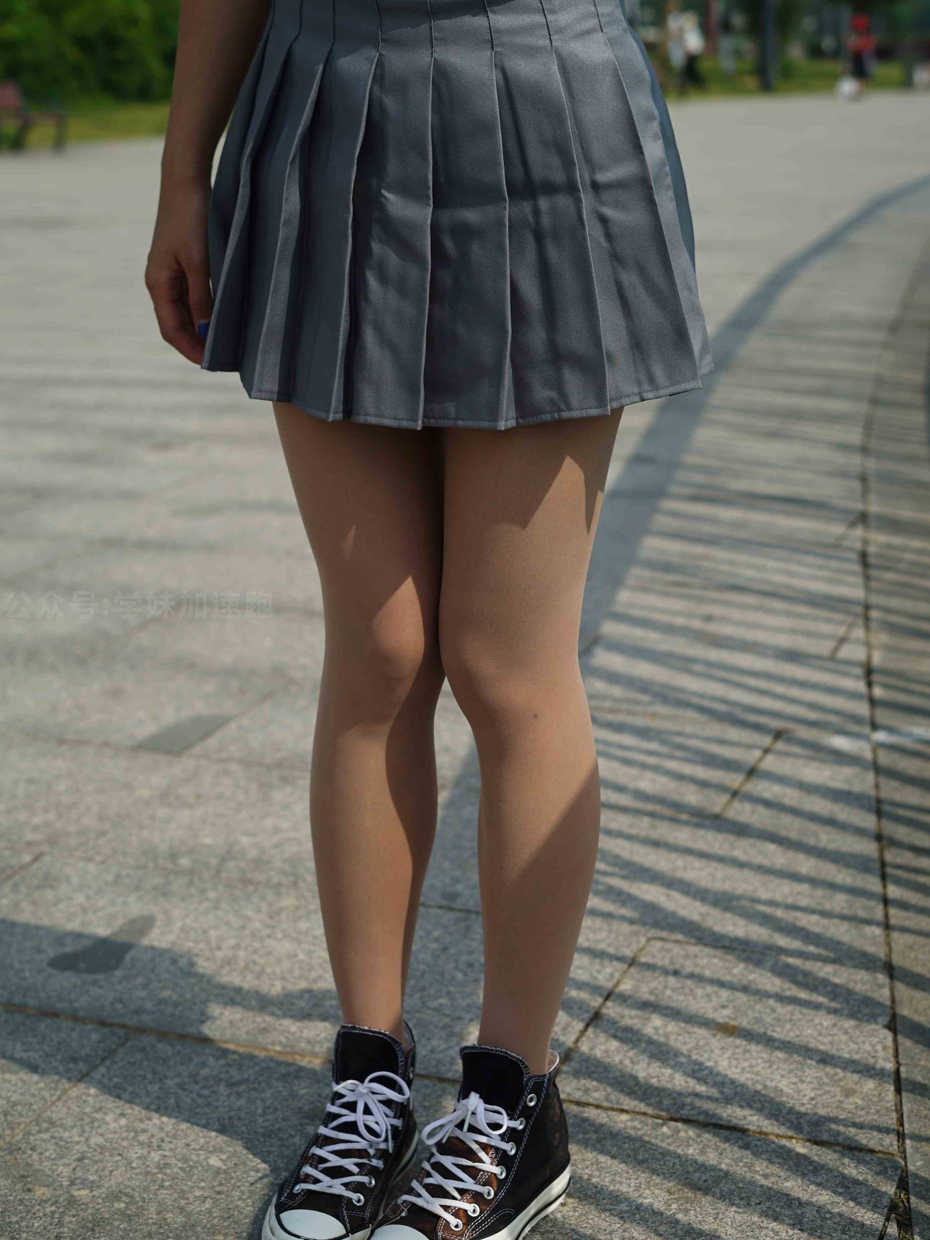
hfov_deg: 26.6
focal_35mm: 55
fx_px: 1970
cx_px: 458
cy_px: 637
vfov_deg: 34.9
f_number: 4
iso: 50
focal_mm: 50
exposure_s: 1/1600
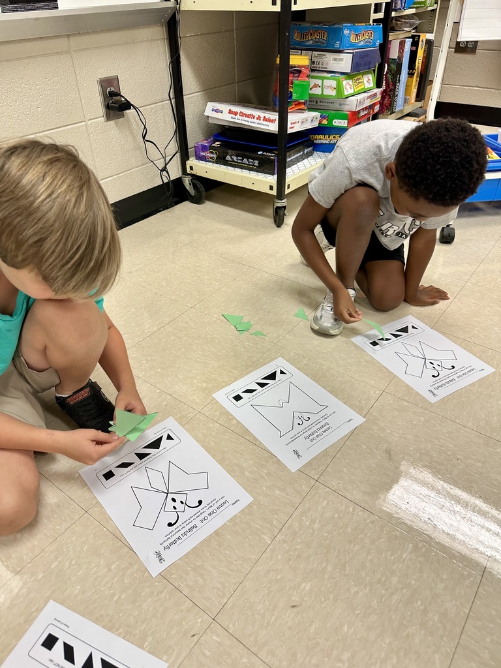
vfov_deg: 71.6
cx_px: 250
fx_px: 463
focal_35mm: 24
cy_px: 334
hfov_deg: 56.8
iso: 125
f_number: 1.78
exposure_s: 1/60
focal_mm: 6.86
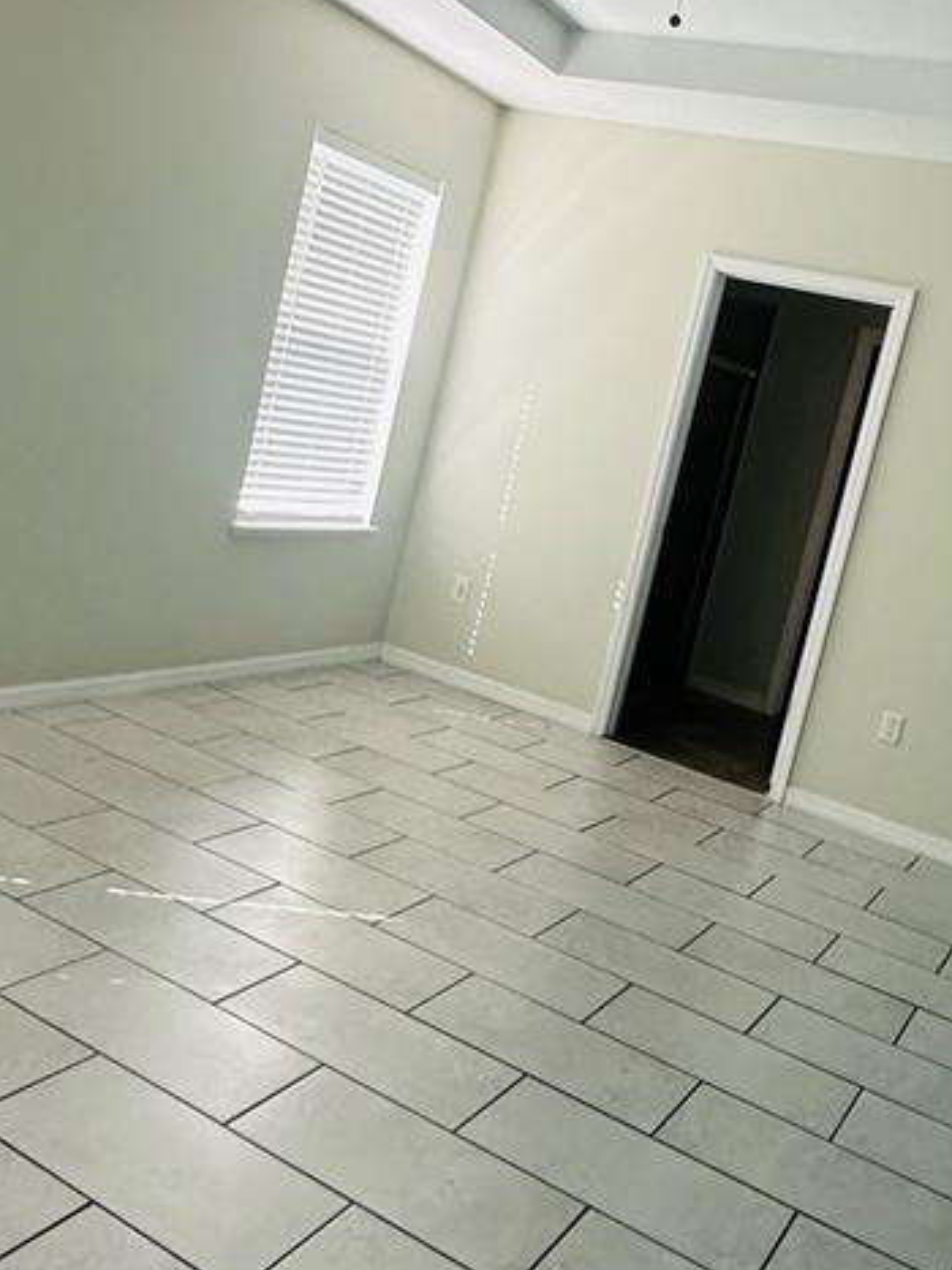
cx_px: 547
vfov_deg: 51.1
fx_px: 1321
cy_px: 533
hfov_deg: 39.5
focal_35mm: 36
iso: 250
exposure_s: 1/120
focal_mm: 2.22
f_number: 2.2
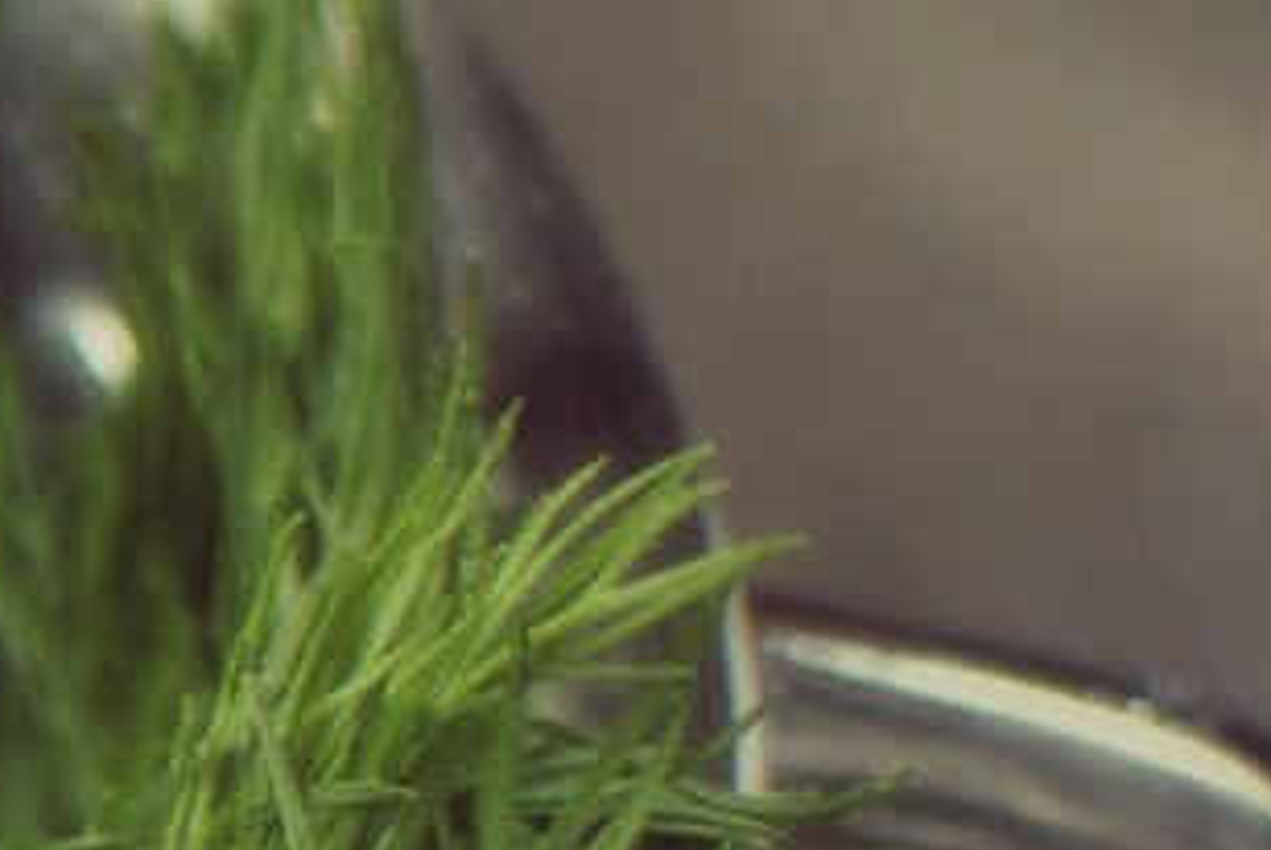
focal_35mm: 370
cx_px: -2224
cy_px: 617
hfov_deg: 5.3
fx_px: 13058
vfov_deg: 3.7
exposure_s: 1/50
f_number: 2.5
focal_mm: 35
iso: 280
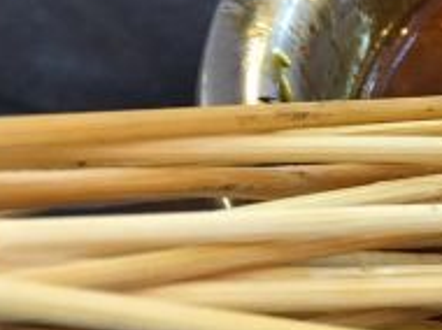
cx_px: 640
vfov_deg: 13.7
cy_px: 52
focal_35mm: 107
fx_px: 1365
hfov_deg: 16.9
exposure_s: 1/33
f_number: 2.2
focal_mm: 4.15
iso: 125
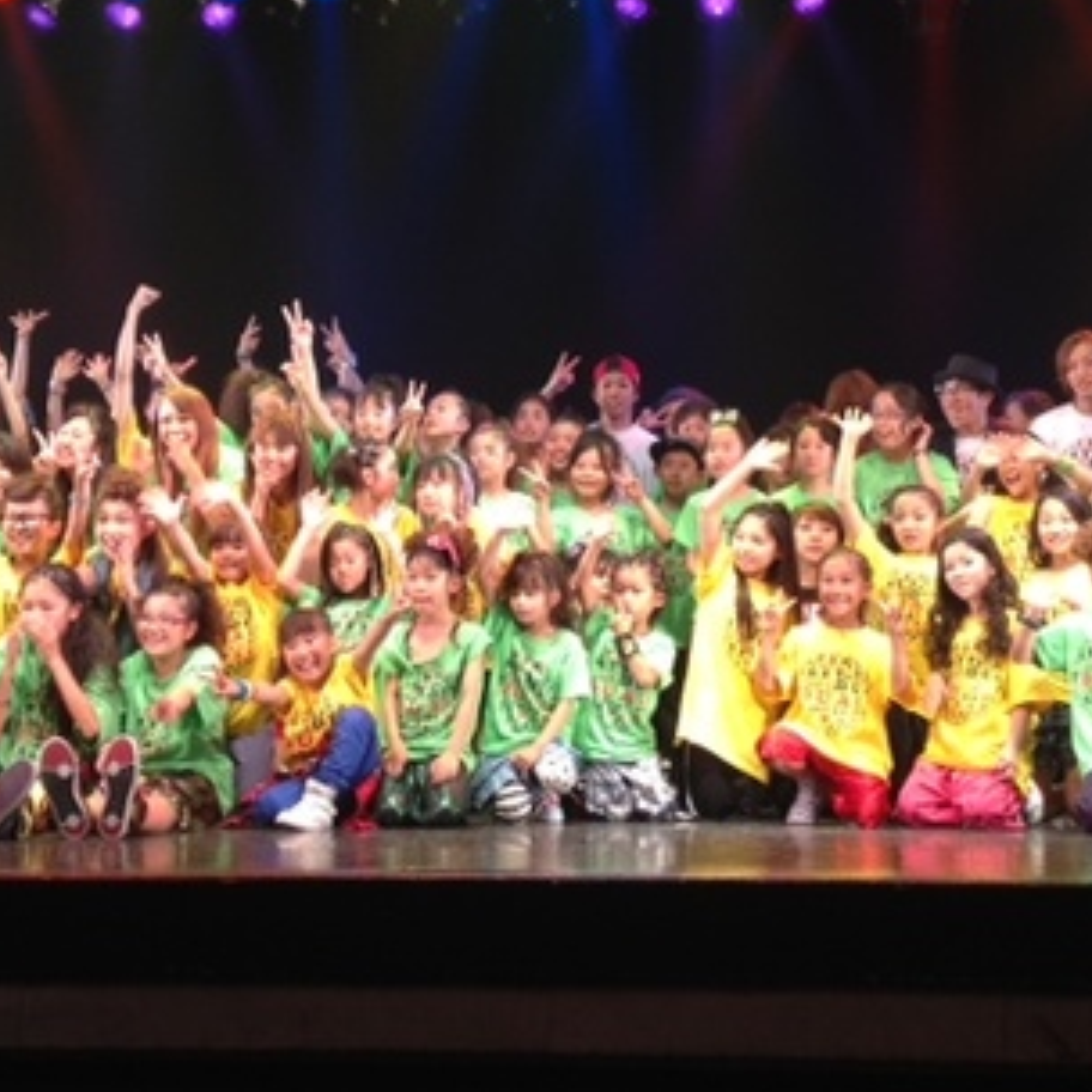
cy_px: 431
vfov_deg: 28.1
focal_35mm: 61
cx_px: 528
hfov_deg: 28.2
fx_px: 2177
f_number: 2.4
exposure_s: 1/60
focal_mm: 4.28
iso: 64
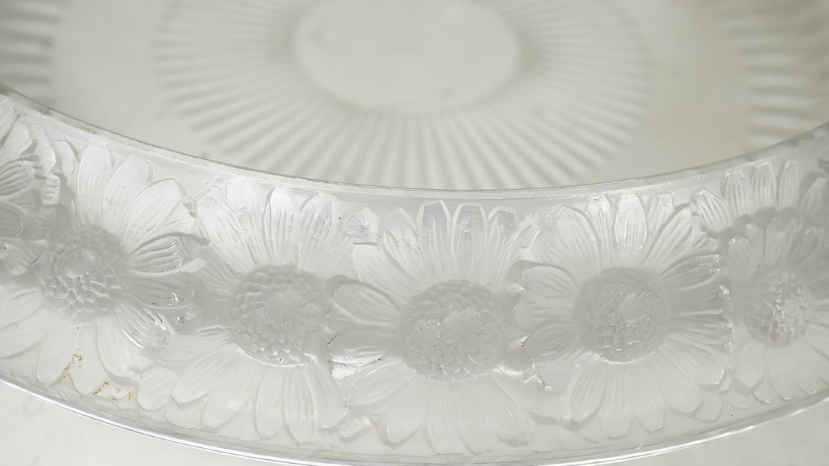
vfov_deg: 24.9
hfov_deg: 42.9
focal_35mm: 48
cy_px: 276
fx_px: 1055
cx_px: 419
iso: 2500
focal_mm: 30
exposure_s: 1/160
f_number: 9
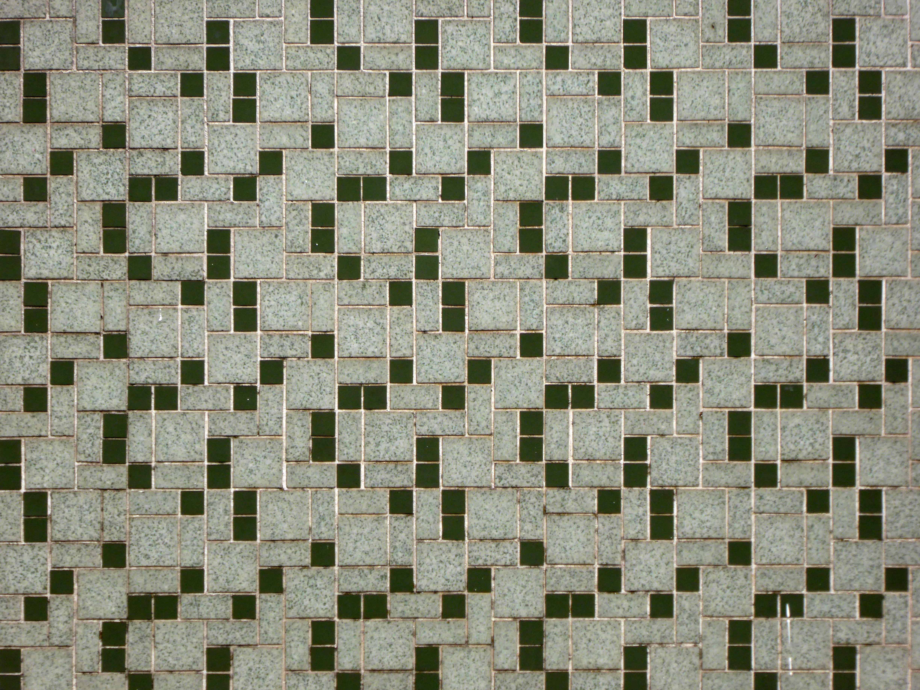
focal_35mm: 358
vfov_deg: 4.2
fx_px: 9515
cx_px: 460
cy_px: 345
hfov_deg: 5.5
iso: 100
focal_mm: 57.7
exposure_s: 1/200
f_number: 5.9
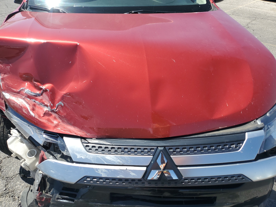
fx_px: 207
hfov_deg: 67.3
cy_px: 104
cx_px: 138
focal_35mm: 26
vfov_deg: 53.1
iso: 50
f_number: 1.5
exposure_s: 1/2500
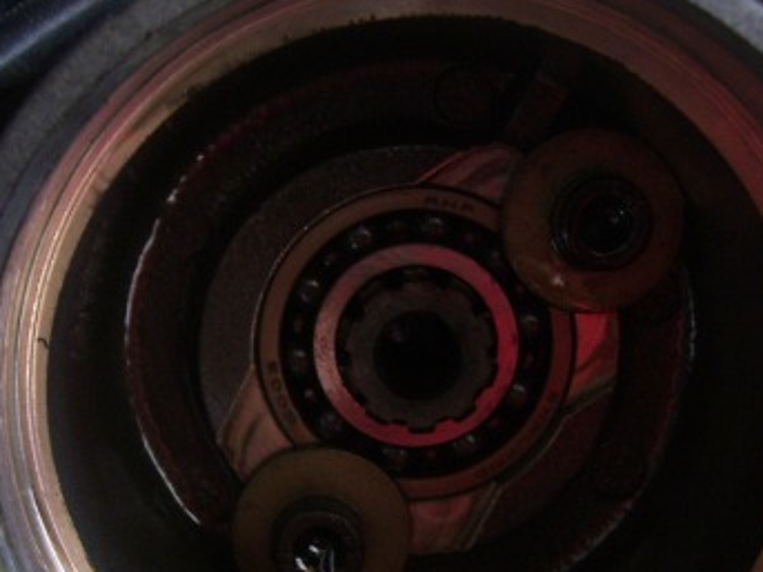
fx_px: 1520
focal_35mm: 69
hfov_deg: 28.1
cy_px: 447
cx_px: 329
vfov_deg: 21.1
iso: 160
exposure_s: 1/8
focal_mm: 6
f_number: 2.7
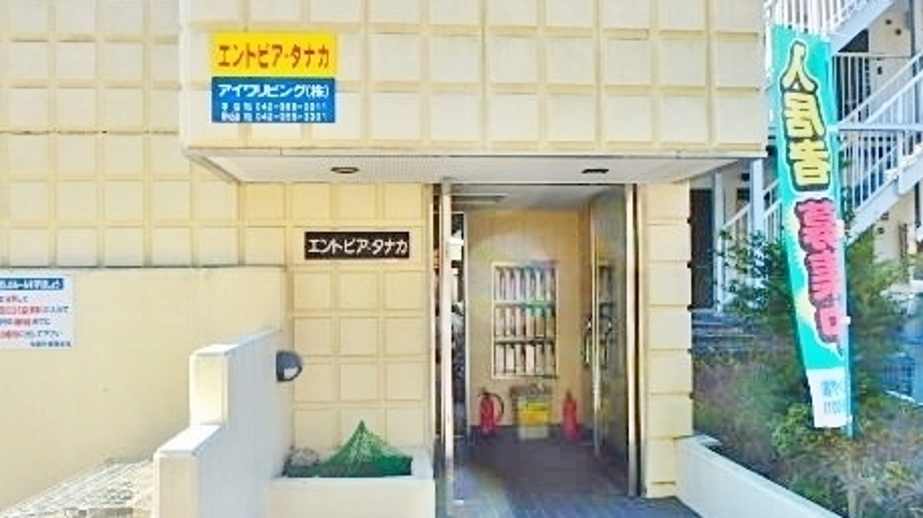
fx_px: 783
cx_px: 480
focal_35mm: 32
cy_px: 300
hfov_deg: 61.0
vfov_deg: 36.5
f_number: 3.5
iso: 125
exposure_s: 1/160
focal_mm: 3.7
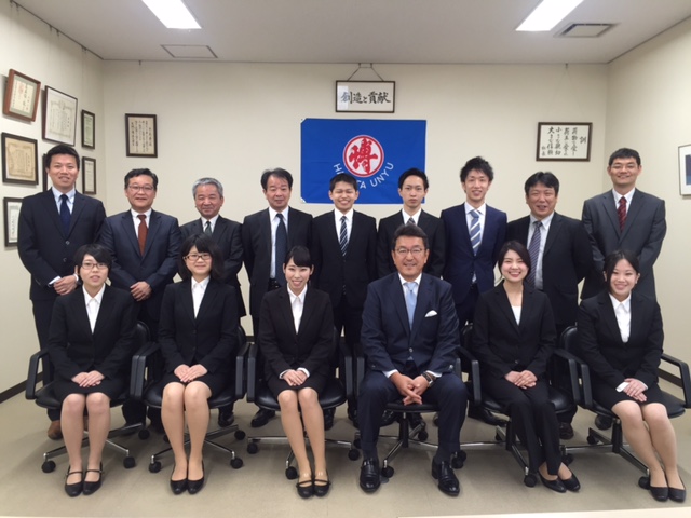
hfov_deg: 61.7
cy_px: 259
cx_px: 346
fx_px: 579
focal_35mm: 29
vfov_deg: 48.2
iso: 64
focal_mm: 4.15
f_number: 2.2
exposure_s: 1/30
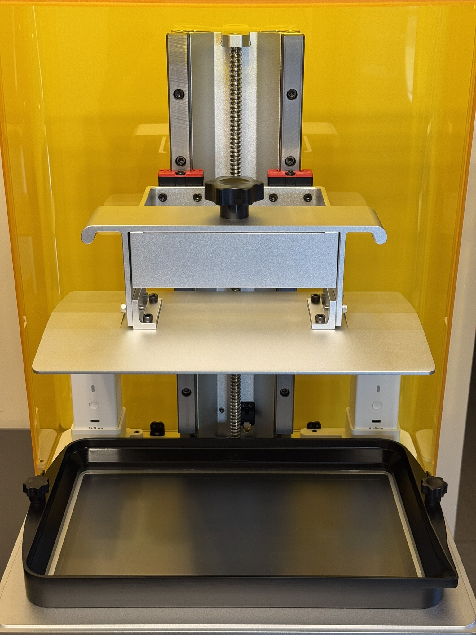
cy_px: 318
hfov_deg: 30.3
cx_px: 238
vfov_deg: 39.7
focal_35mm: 48
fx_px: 880
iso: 125
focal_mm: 6.76
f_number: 1.78
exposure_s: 1/50
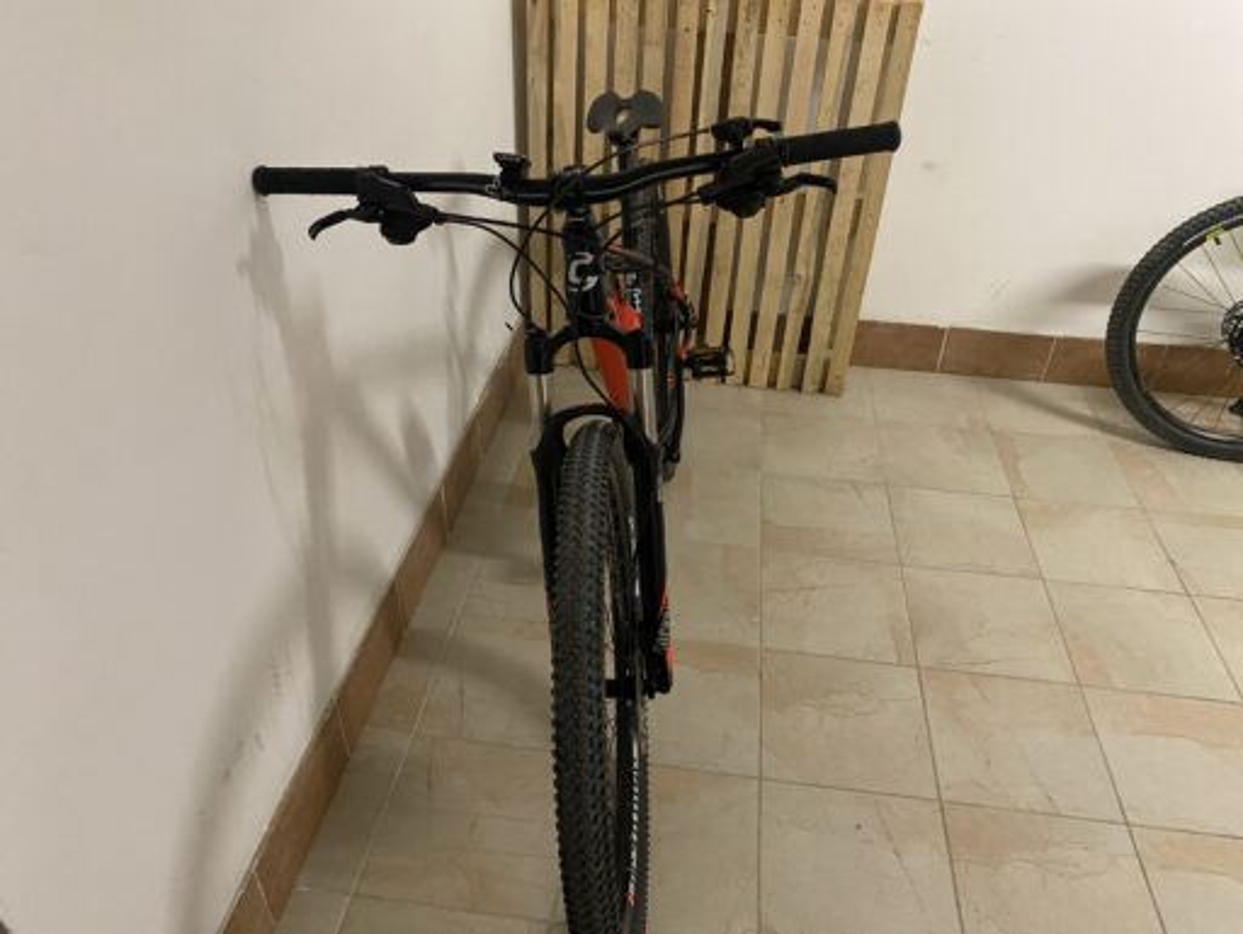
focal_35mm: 26
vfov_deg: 53.1
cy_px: 467
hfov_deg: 67.3
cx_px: 622
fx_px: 934
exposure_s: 1/50
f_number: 1.8
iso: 500
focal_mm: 4.25
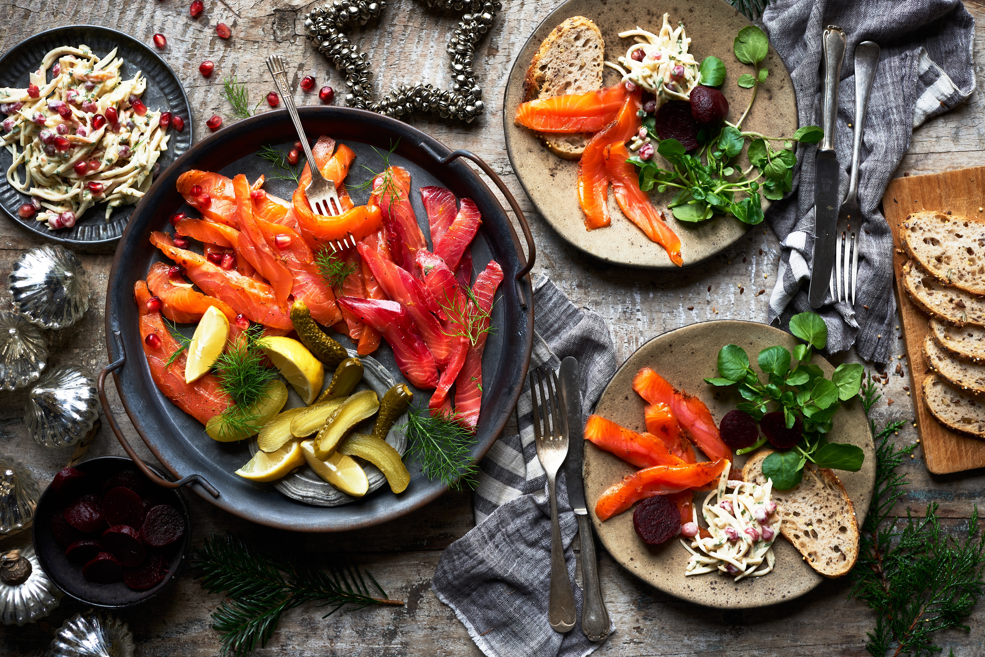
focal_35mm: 50
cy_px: 328
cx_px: 492
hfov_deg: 39.6
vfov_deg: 27.0
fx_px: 1369
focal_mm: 50
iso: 100
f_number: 4
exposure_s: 1/13
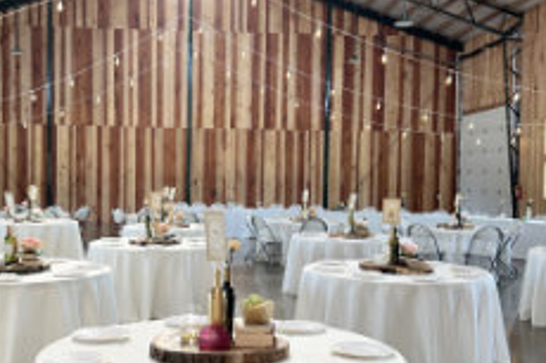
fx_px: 712
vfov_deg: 28.6
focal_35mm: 47
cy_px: 199
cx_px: 230
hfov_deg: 41.8
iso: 80
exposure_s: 1/60
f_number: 1.5
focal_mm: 5.7
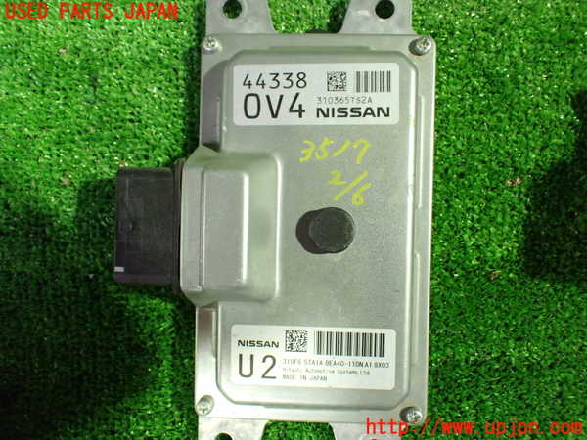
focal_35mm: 30
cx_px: 294
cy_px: 220
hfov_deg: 60.0
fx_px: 509
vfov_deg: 46.8
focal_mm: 5.4
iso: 800
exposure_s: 1/30
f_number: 2.3
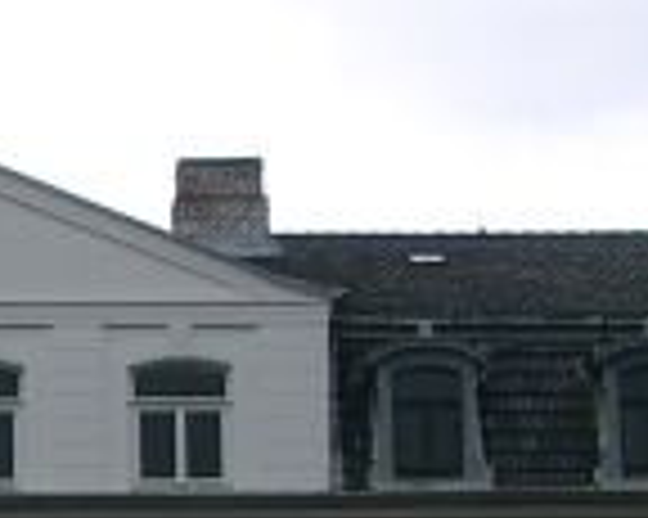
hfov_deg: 9.3
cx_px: -90
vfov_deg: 7.4
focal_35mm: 206
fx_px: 3948
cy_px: 622
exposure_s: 1/93
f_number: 4
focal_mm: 8.02
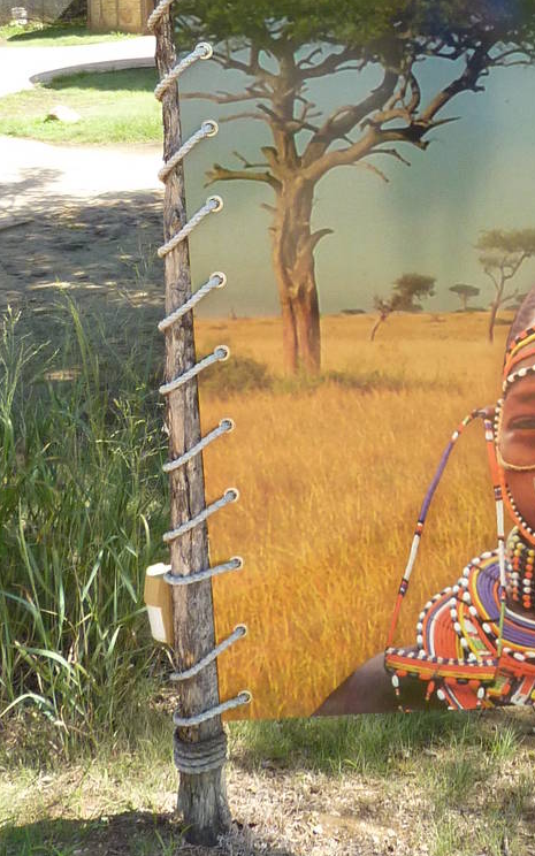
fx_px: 1330
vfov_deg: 34.5
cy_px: 161
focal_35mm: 57
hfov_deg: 22.0
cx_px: 522
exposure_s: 1/500
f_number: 3.3
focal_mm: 4.1
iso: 200
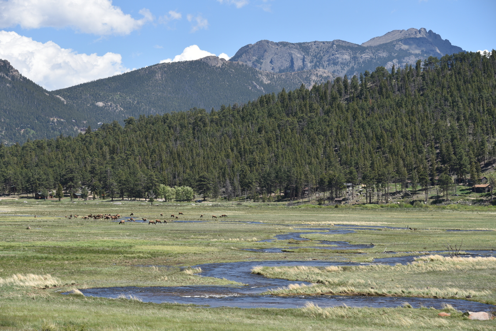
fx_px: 1447
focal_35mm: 105
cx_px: 248
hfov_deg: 19.5
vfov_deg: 13.0
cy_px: 166
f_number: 8
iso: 100
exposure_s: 1/250
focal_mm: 105
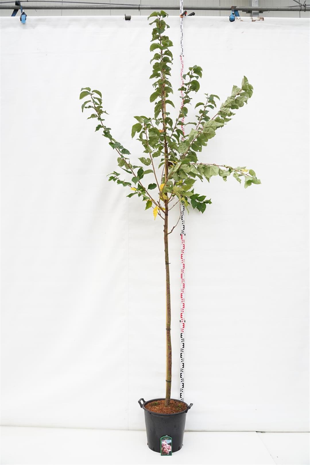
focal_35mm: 28
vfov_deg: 65.5
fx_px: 362
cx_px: 155
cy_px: 232
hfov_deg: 46.4
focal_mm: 28
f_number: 6.3
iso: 1600
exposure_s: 1/125
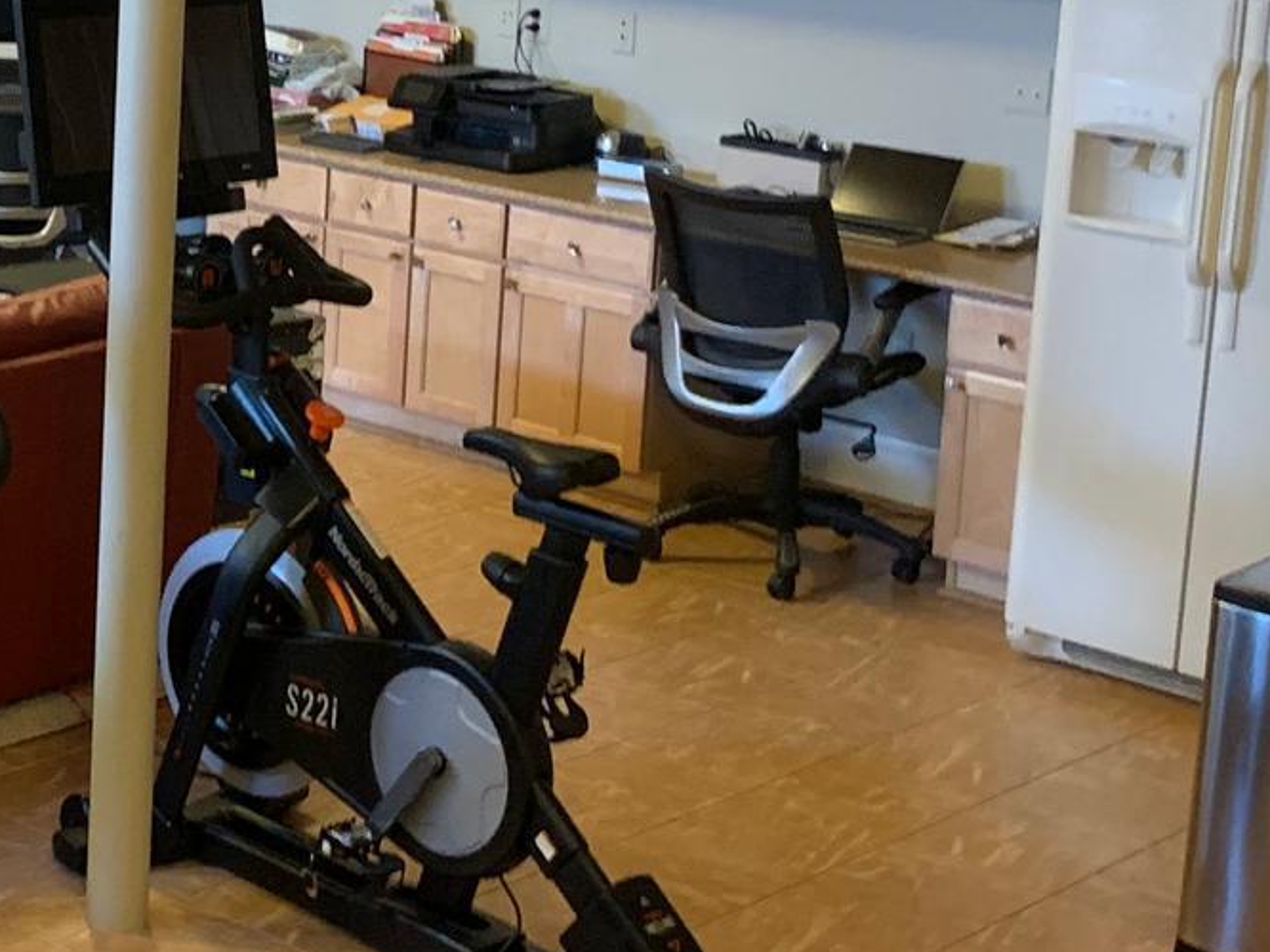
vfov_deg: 18.2
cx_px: 21
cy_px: 149
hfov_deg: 23.5
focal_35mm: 80
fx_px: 2934
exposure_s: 1/40
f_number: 1.8
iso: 400
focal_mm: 4.25
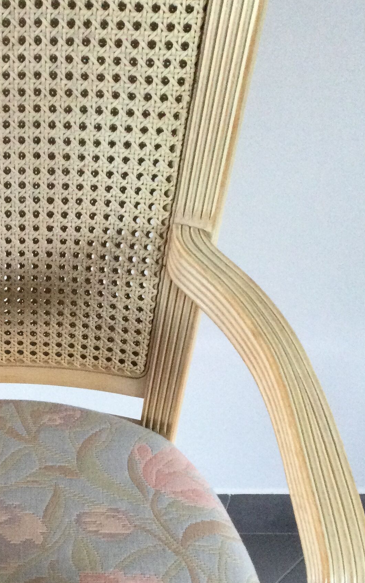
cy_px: 551
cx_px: -30
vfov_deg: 30.7
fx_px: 1003
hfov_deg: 19.8
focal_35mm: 63
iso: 160
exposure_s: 1/33
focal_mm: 3.3
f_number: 2.4
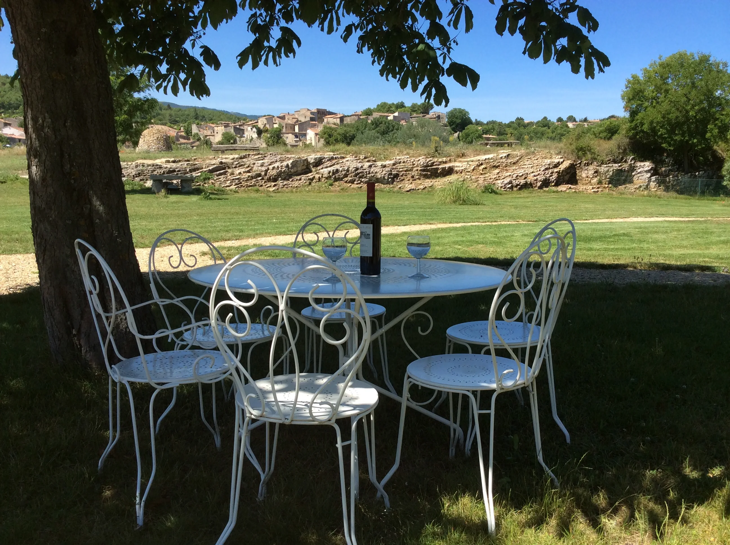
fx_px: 695
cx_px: 365
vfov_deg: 42.8
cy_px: 272
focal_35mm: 33
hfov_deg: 55.4
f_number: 2.4
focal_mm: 3.3
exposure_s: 1/1003
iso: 32
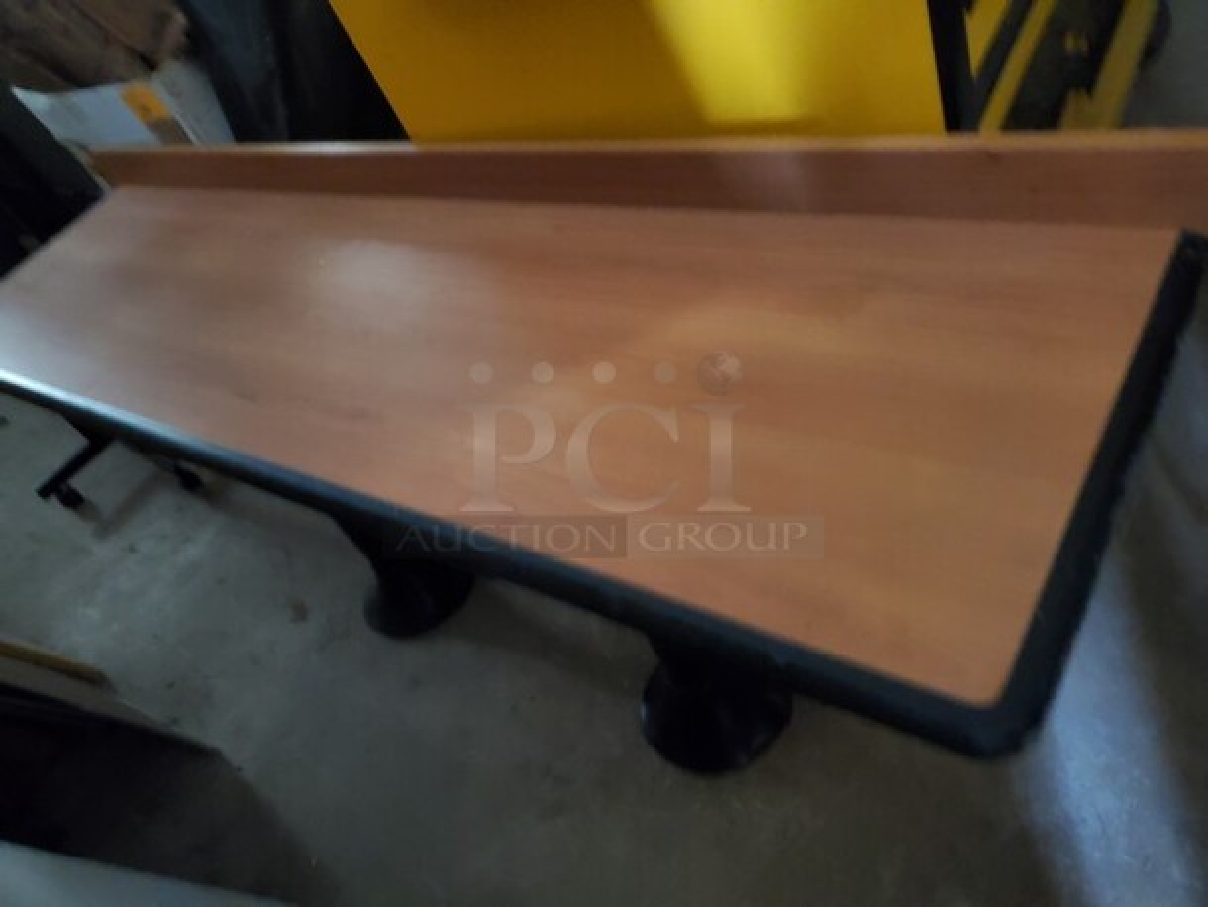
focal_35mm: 26
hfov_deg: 67.3
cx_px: 604
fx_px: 908
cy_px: 454
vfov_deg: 53.1
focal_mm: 4.3
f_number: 1.5
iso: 1250
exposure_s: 1/9
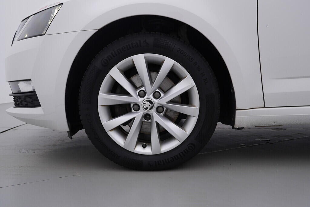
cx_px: 155
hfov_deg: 53.1
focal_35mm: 36
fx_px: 310
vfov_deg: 36.9
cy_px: 104
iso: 125
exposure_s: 1/100
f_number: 4.5
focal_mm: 24
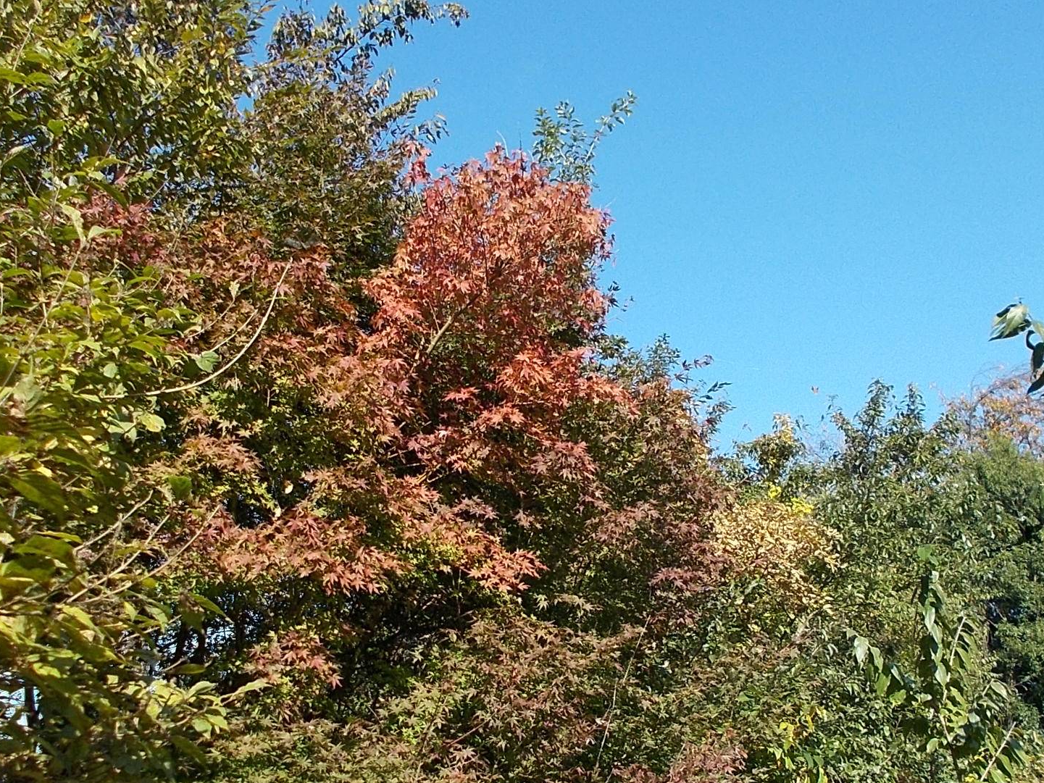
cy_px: 408
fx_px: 1237
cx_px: 535
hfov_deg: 45.8
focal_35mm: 41
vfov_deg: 35.1
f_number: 8
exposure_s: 1/100
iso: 80
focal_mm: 4.6
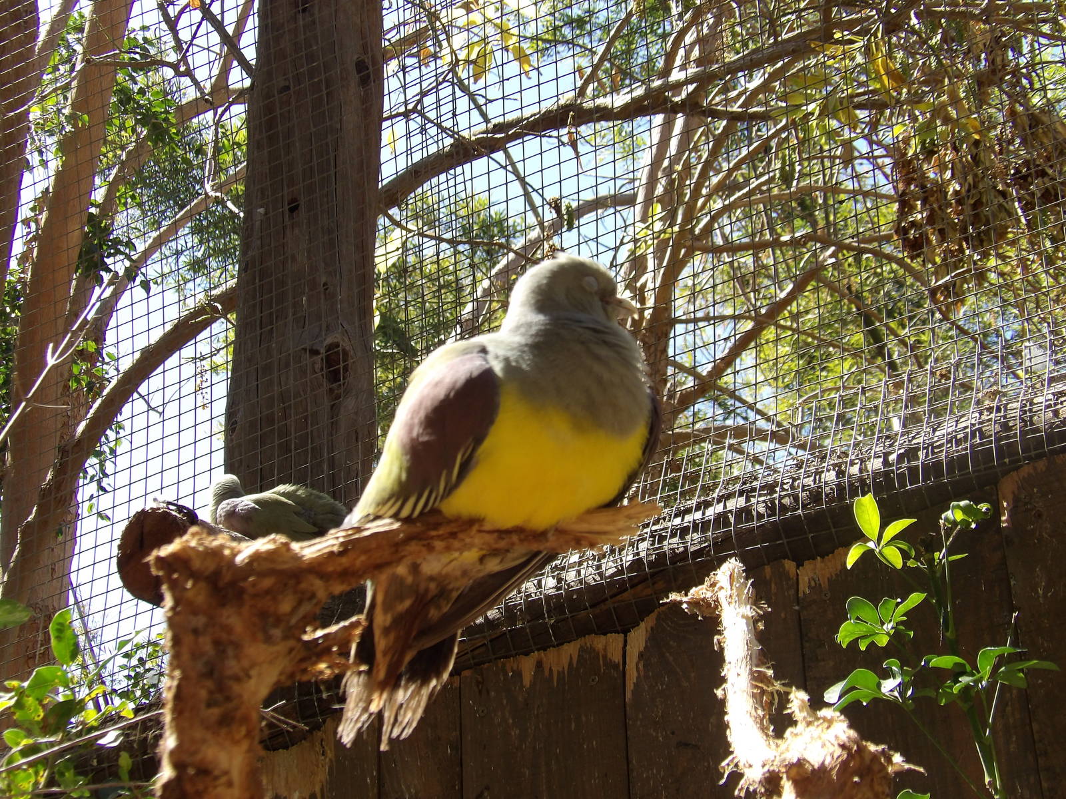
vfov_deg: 20.4
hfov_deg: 27.0
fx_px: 2217
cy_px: 400
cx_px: 533
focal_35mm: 72
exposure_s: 1/250
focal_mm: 13
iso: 100
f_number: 4.1
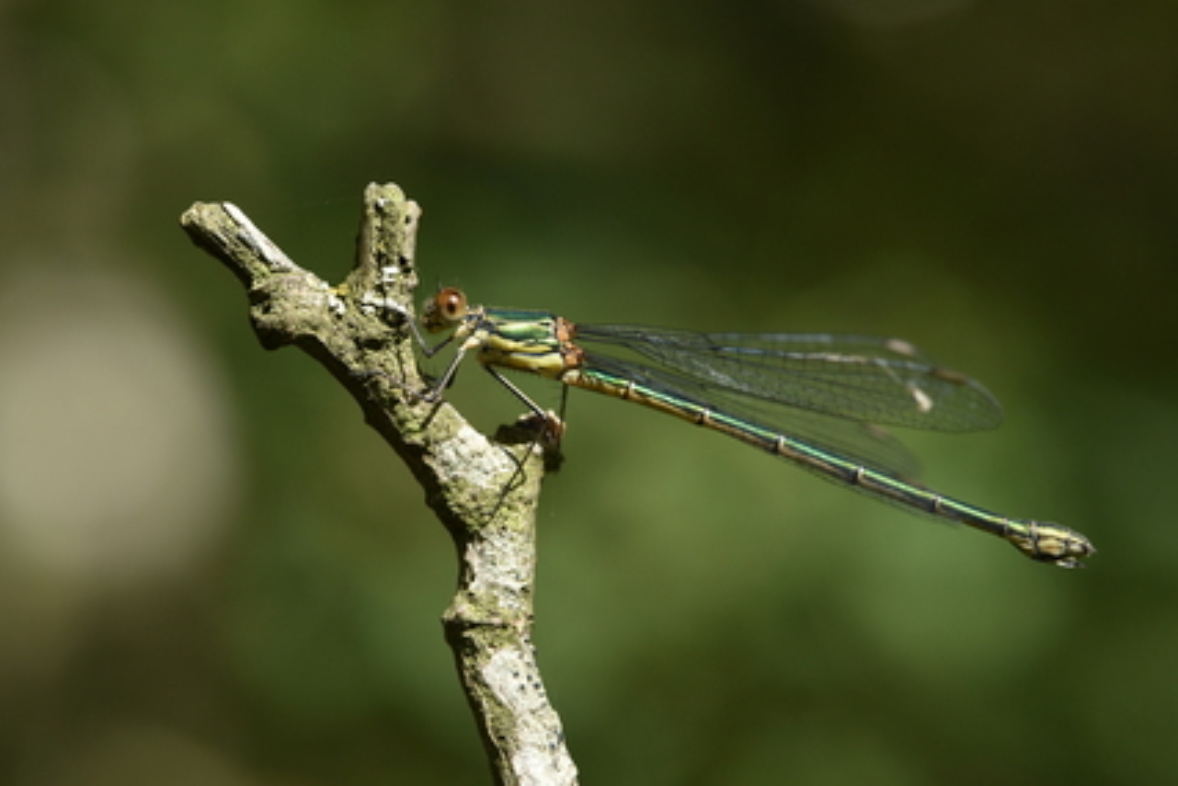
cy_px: 371
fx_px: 3699
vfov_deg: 12.1
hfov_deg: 18.1
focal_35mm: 113
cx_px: 577
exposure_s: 1/500
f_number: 11
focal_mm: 105
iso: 500
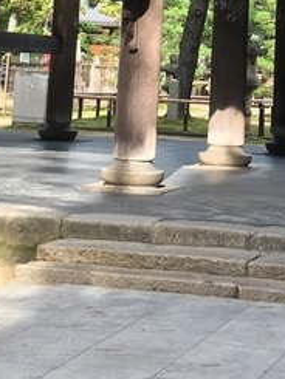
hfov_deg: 12.2
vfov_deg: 14.6
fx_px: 1327
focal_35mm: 121
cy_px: -263
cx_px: 204
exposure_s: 1/195
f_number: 2.2
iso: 25
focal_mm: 4.15
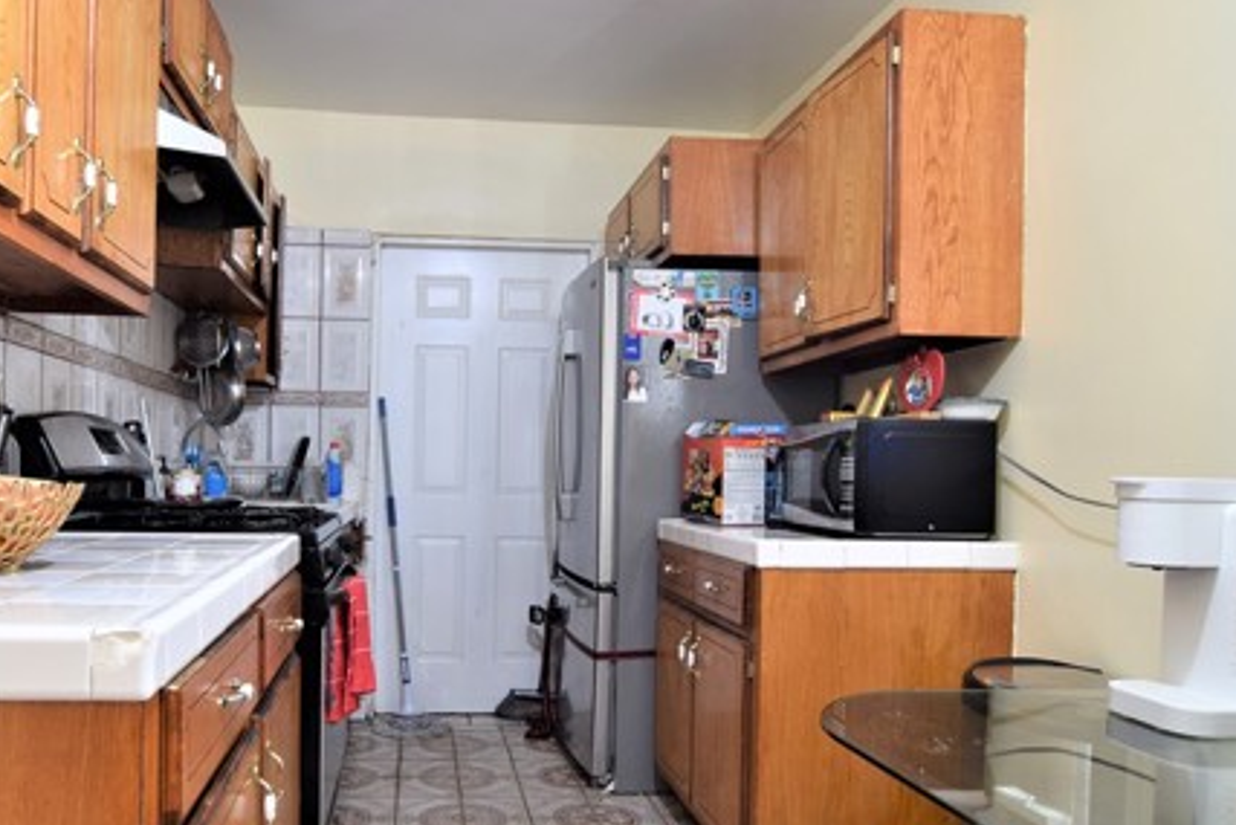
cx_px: 498
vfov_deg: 47.8
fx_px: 927
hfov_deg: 66.8
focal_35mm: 27
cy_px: 473
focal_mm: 12
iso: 400
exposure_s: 1/2.5
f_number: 8
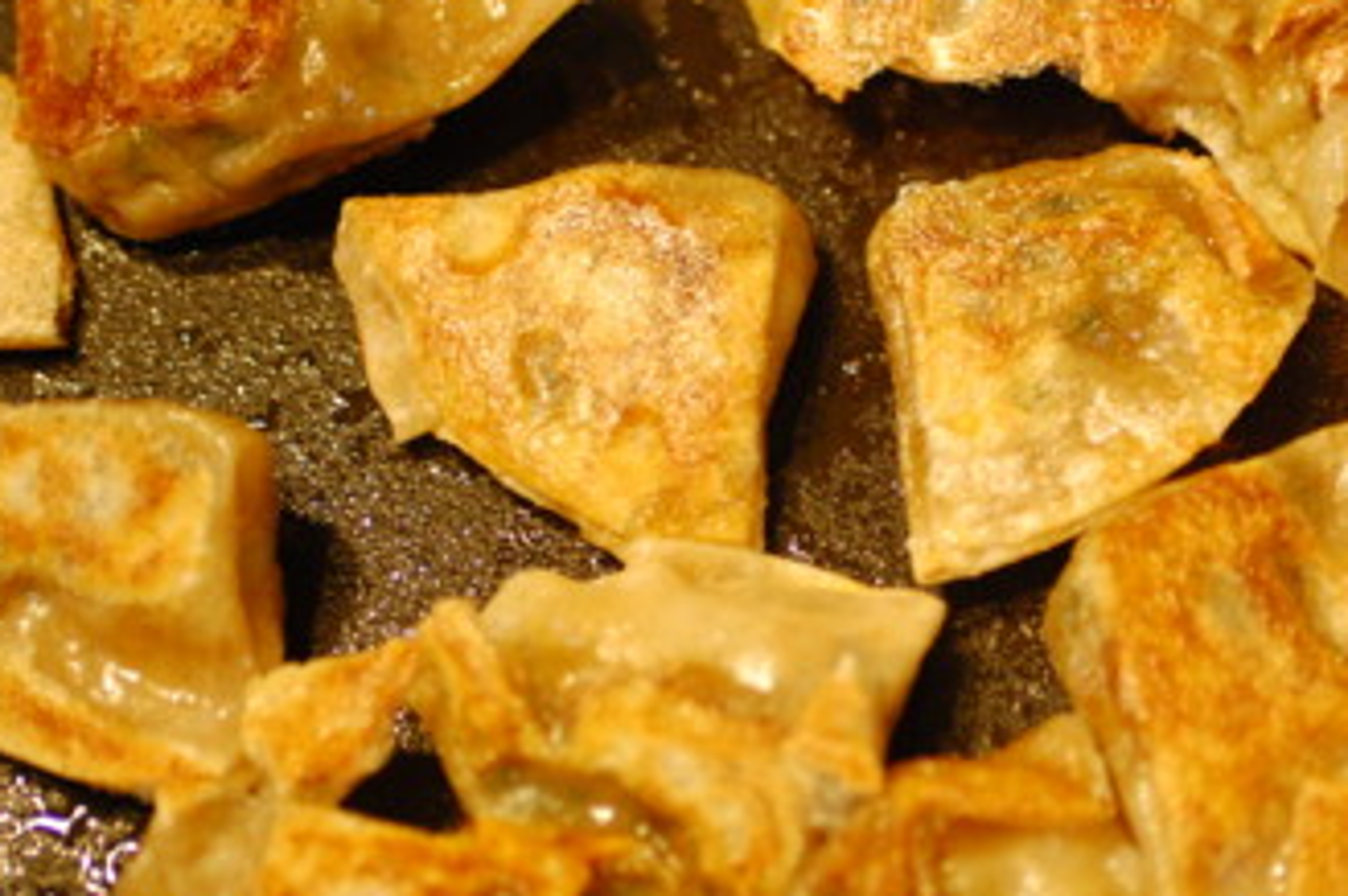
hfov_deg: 19.8
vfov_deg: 13.3
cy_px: 454
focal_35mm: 103
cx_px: 896
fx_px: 3853
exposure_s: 1/30
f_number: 2.8
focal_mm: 50
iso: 1600
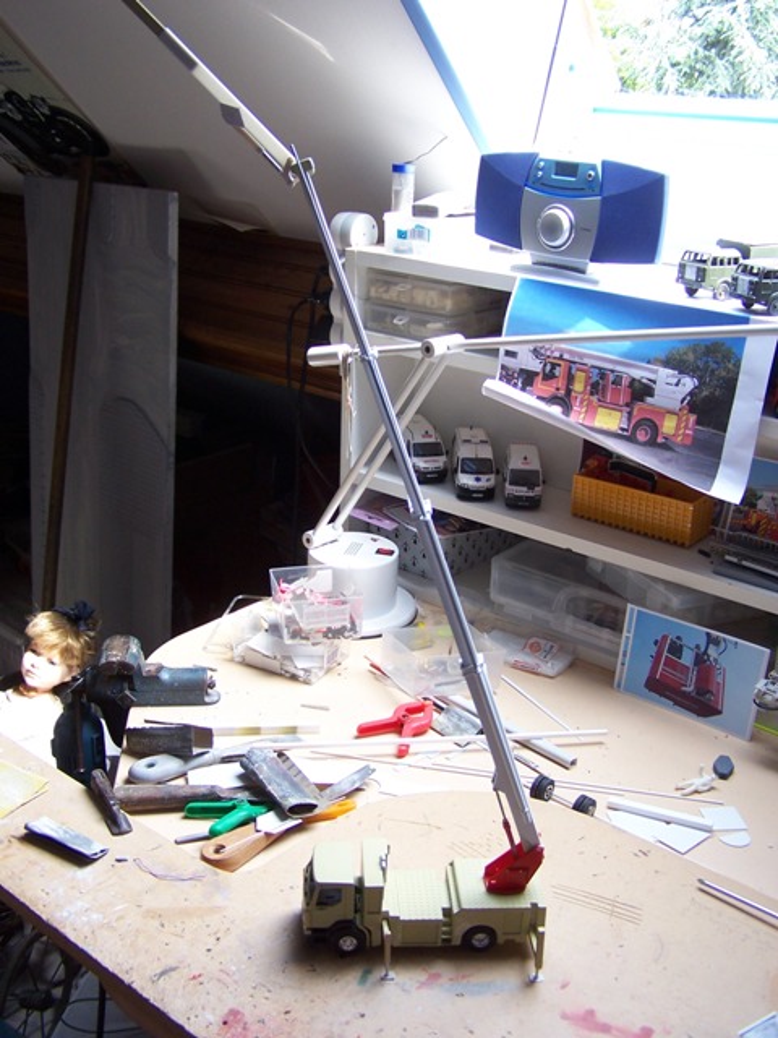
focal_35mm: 38
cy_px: 519
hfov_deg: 37.7
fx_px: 1139
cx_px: 389
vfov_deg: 49.0
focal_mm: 6.3
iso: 80
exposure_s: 1/60
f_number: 2.8
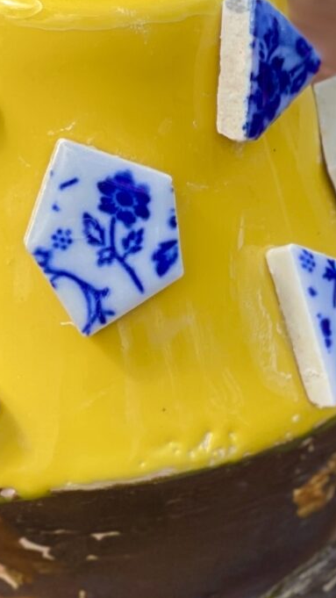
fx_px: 4150
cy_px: 723
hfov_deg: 4.6
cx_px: 4
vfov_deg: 8.1
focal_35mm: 262
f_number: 2.2
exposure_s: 1/433
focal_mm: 7.5
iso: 32
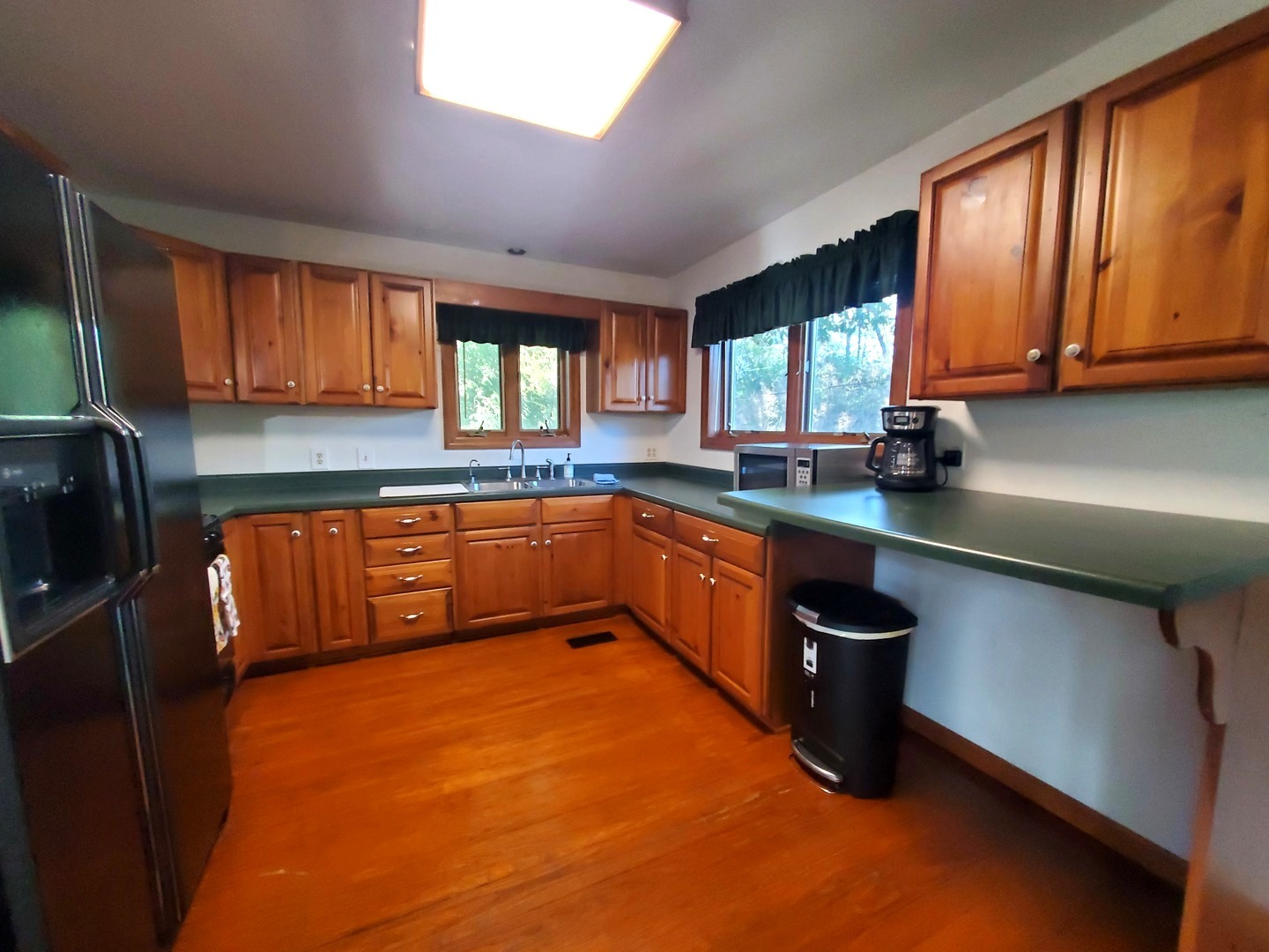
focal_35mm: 13
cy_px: 476
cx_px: 634
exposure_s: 1/30
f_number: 2.2
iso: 500
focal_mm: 1.8
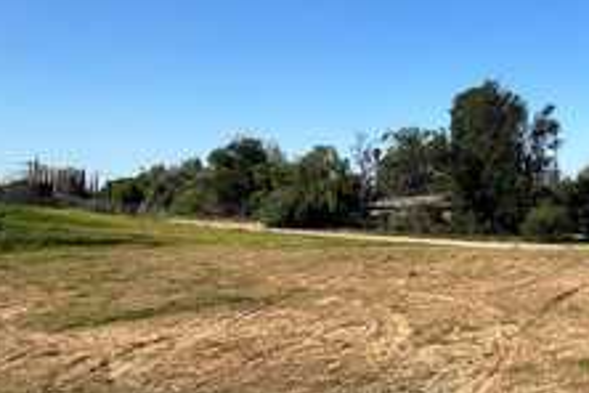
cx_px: 536
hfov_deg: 42.4
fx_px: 687
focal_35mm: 42
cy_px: 149
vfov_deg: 31.8
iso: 50
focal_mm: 2.22
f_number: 2.2
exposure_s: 1/2132
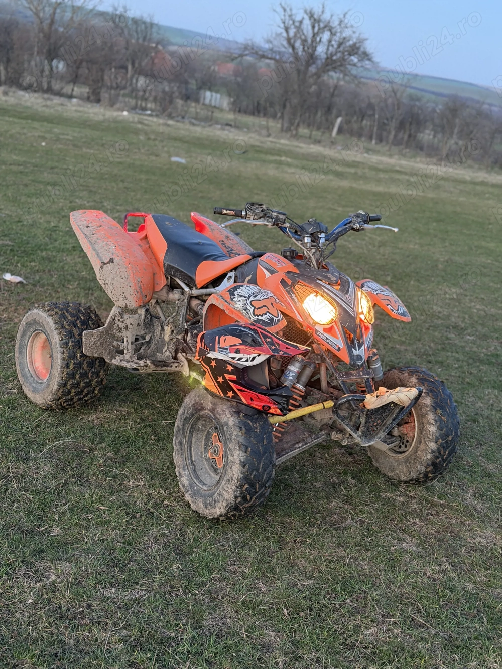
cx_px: 251
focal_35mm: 48
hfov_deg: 30.3
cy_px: 334
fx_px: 928
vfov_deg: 39.7
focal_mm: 6.76
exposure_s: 1/30
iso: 640
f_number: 1.78
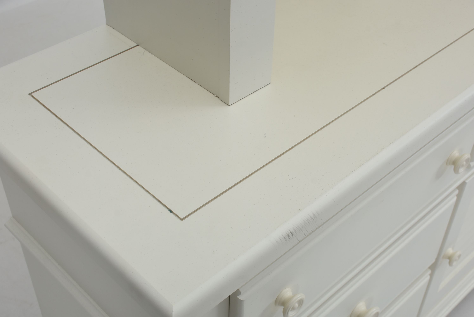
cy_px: 158
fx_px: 672
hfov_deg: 38.9
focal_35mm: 51
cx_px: 237
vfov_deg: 26.5
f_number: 10
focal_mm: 34
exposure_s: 1/100
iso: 160
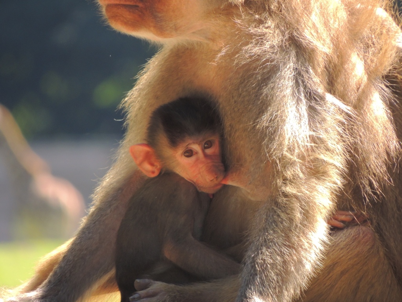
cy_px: 151
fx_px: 11613
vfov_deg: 1.5
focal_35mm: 1000
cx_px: 201
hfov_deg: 2.0
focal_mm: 180
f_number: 5.9
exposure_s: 1/250
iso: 400
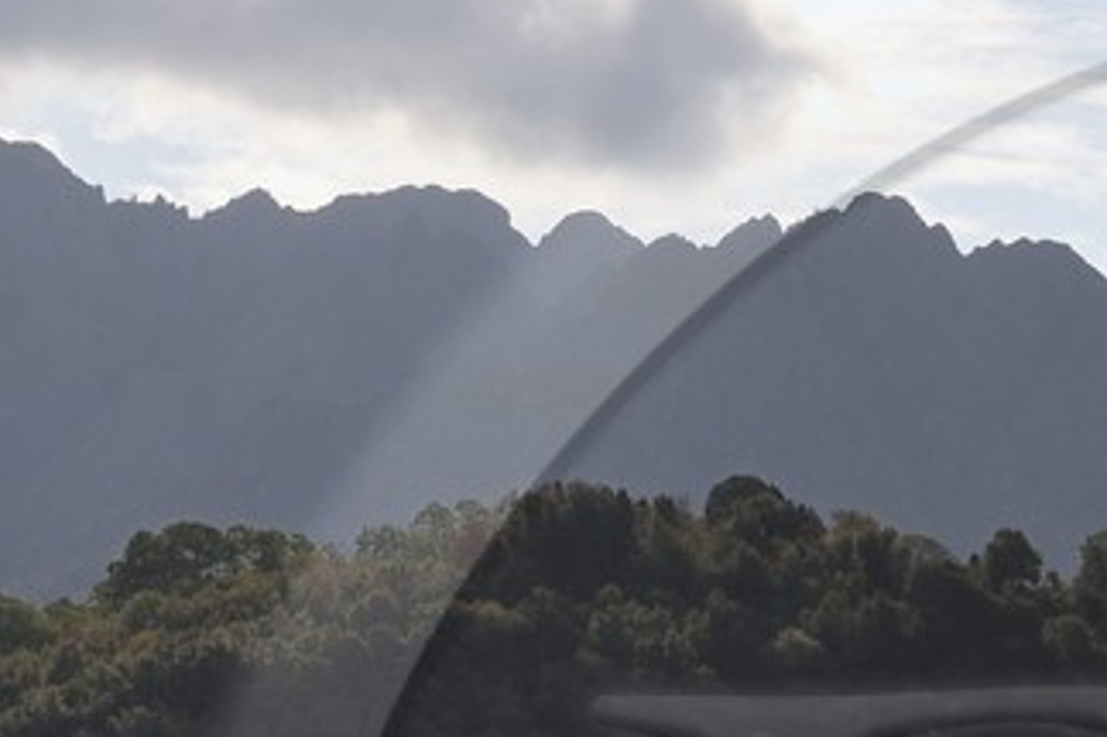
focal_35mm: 198
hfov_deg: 10.1
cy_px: 1258
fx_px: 6085
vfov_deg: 6.8
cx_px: 1532
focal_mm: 40
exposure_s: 1/200
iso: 200
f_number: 14
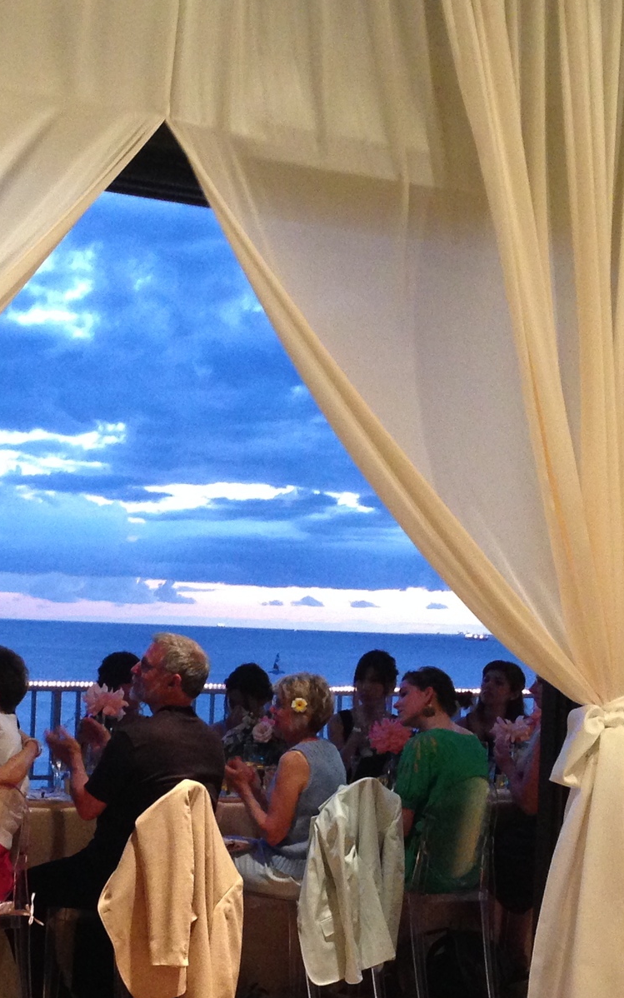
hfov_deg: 17.7
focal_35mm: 73
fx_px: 1986
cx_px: 150
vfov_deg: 28.0
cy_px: 667
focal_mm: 4.12
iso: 250
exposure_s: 1/20
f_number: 2.4
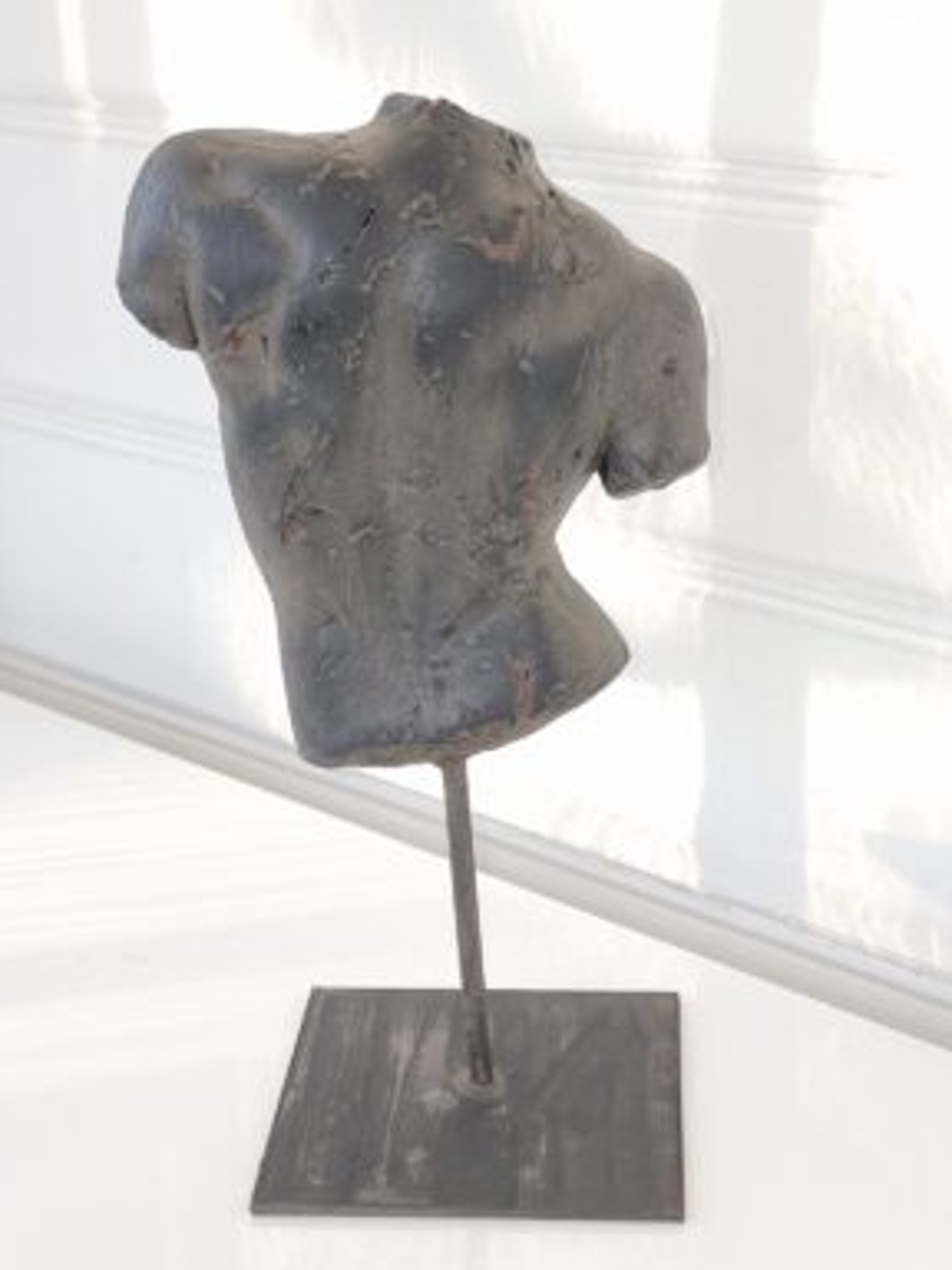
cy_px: 655
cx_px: 459
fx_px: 917
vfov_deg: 69.4
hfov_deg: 54.9
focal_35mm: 25
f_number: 1.8
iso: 68
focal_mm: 6.7
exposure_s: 1/100
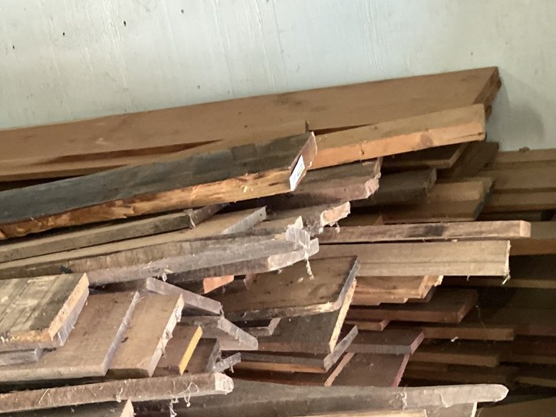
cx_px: 43
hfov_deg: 28.2
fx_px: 1060
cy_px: 431
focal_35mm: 66
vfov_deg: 21.4
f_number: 2.4
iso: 320
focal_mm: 3.3
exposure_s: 1/30
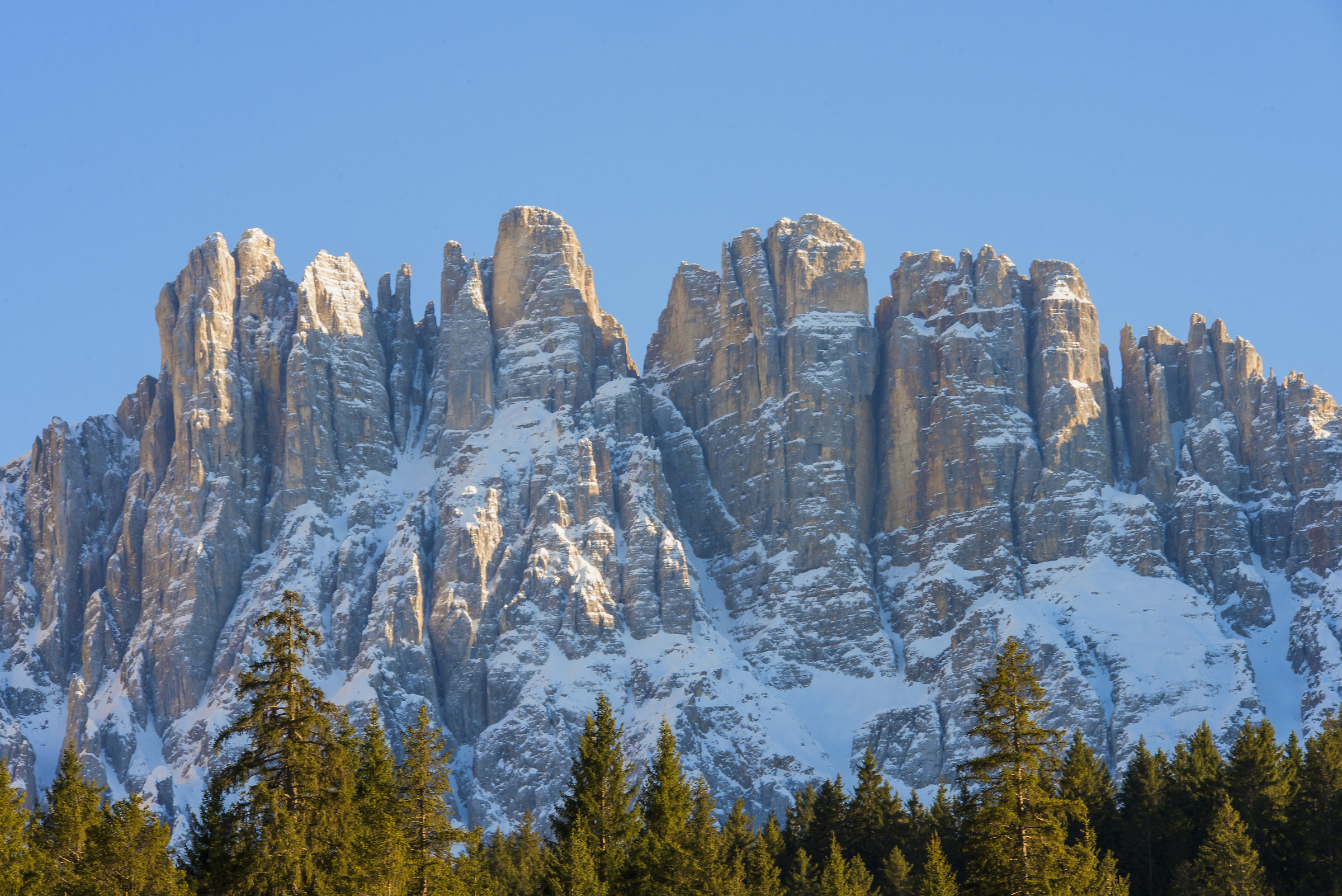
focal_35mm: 150
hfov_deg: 13.7
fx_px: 5593
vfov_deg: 9.2
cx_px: 671
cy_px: 448
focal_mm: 150
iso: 200
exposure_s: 1/50
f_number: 22
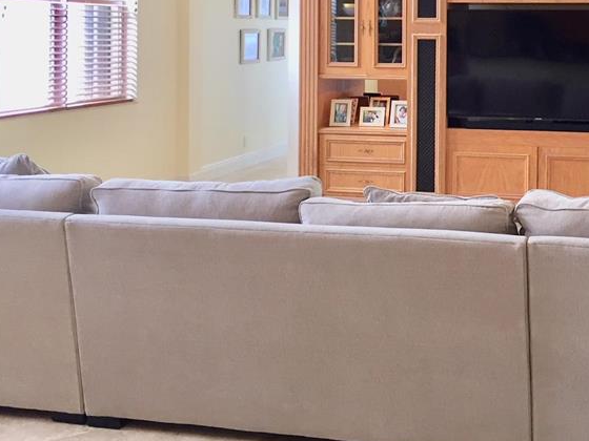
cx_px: 497
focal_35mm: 53
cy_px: 46
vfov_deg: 26.6
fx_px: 902
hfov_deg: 34.7
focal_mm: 4.15
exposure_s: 1/30
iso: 50
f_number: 2.2
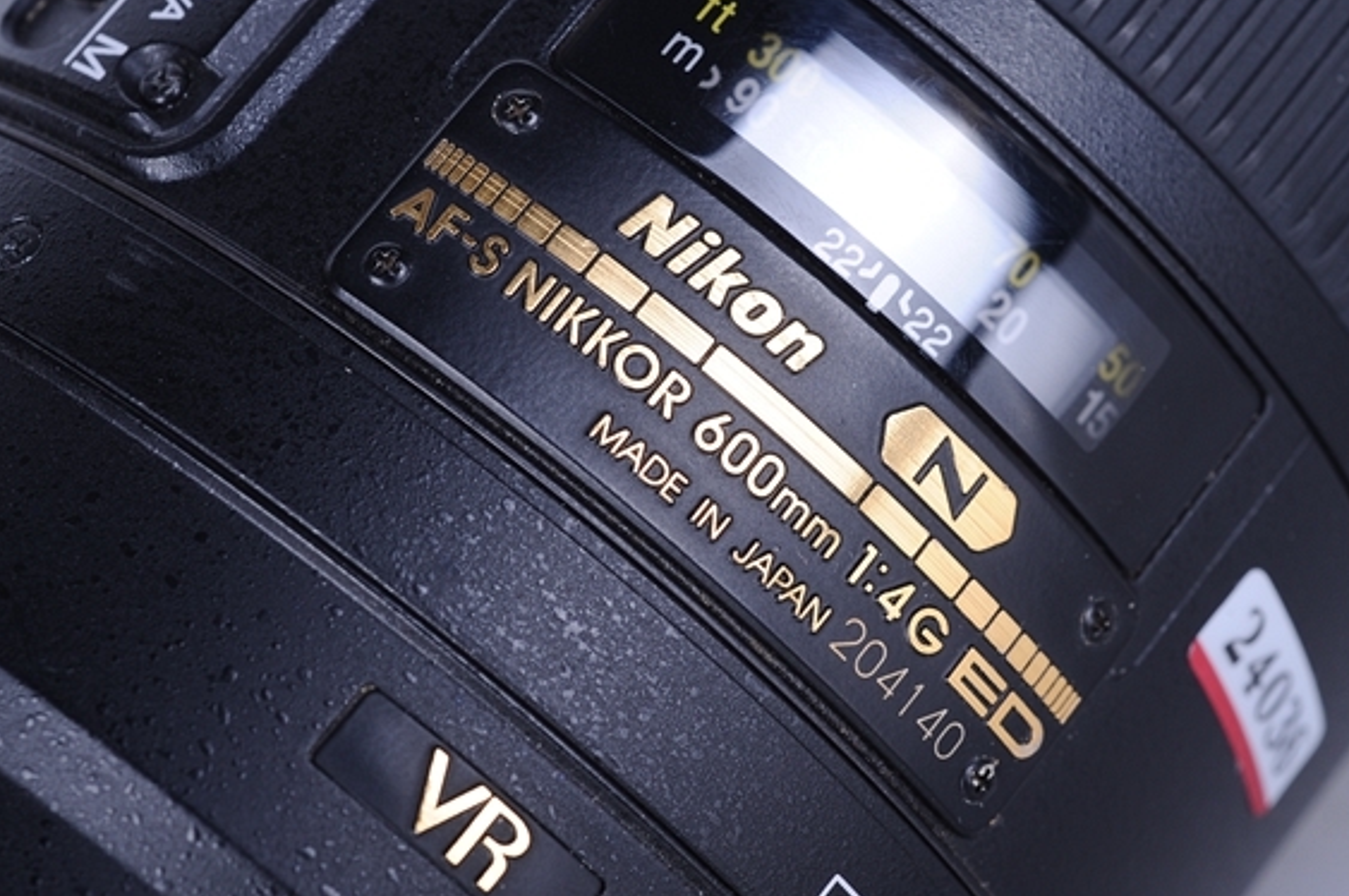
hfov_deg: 25.4
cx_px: 784
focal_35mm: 80
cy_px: 387
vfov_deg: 17.0
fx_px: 2994
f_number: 11
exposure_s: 1/125
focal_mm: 60
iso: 200
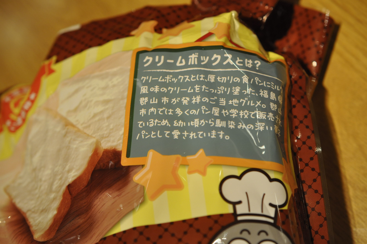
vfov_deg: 22.6
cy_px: 122
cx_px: 184
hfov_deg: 33.4
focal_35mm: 60
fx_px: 611
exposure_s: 1/60
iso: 800
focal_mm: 40
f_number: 4
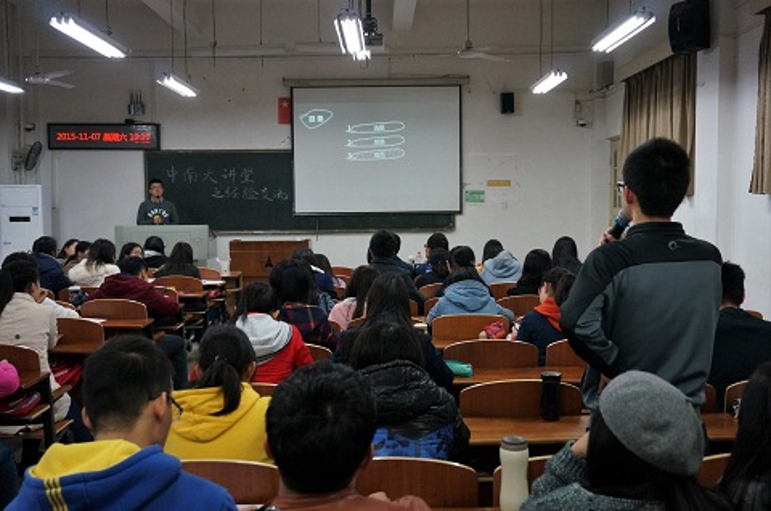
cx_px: 386
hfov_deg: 51.4
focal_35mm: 38
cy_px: 256
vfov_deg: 35.3
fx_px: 802
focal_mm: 25
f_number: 4.5
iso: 2500
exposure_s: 1/160
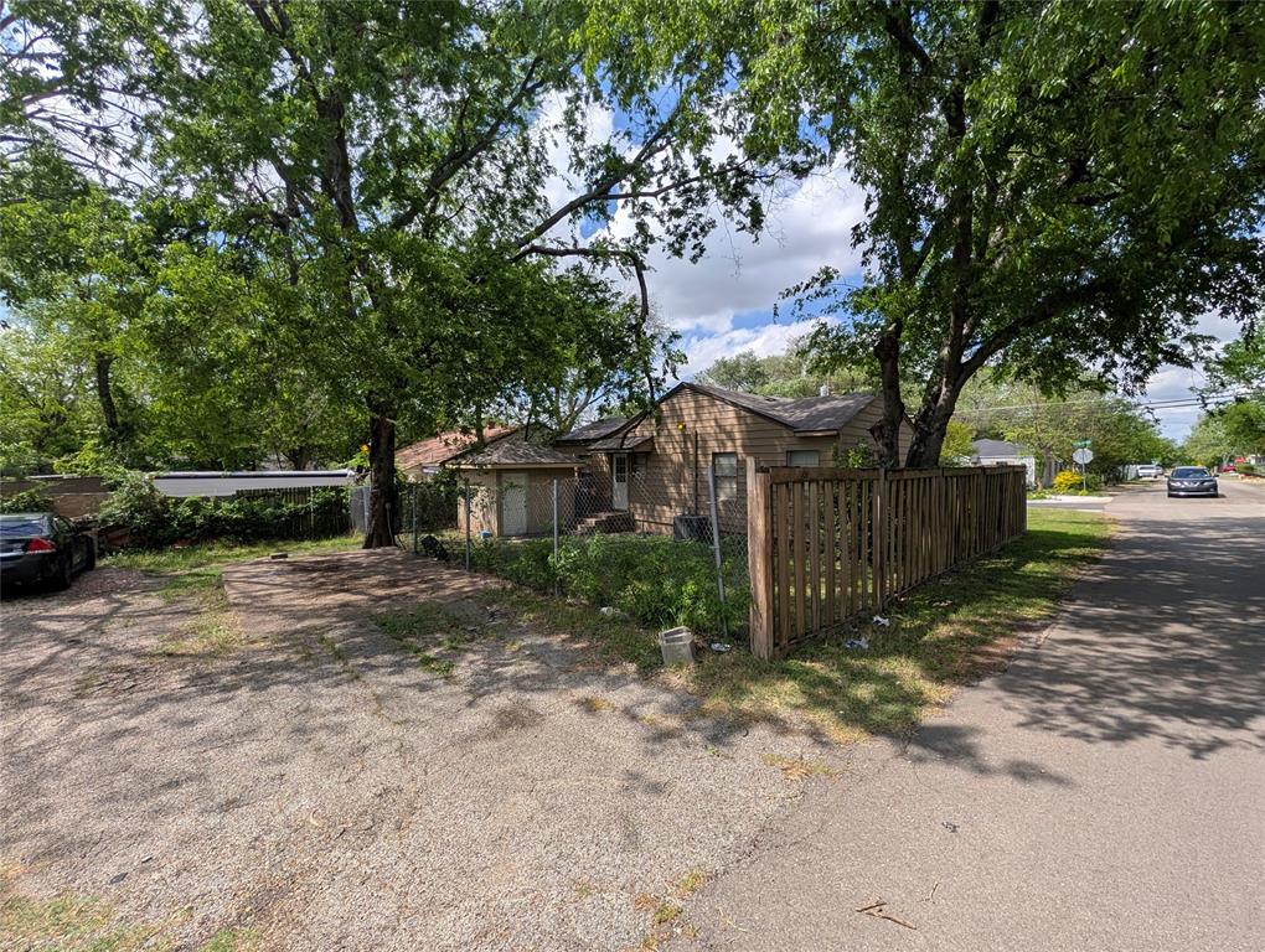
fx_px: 439
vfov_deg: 94.6
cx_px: 632
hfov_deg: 110.5
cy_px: 476
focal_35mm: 12
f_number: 1.7
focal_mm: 2.02
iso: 51
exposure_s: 1/3436
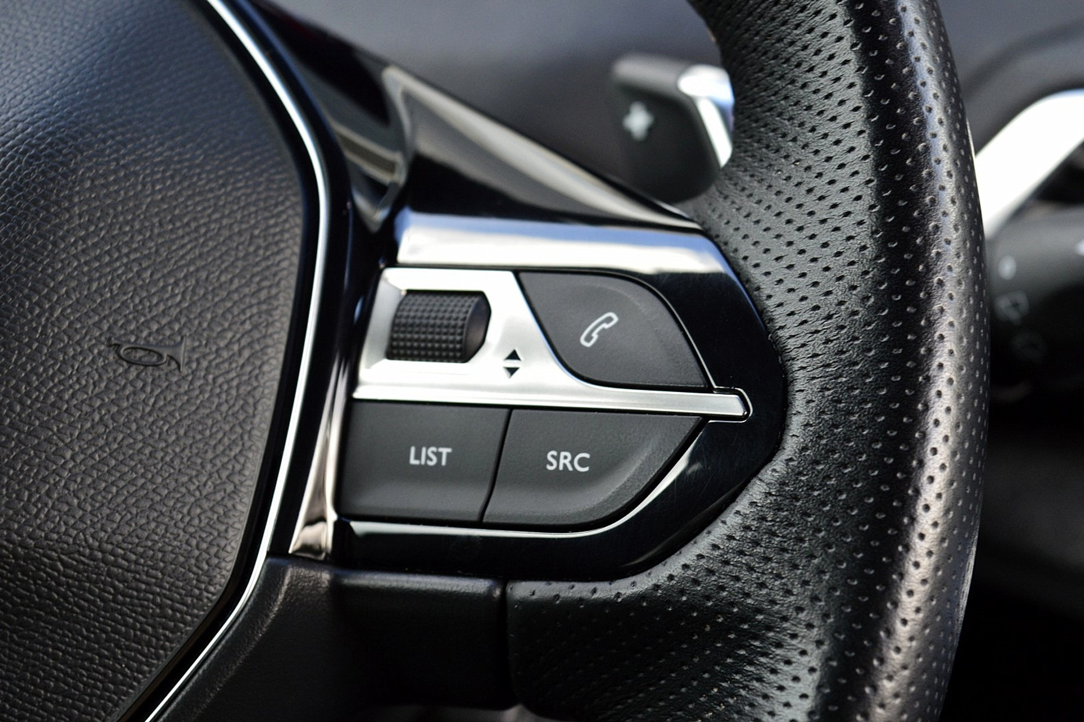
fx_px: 2484
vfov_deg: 16.6
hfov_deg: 24.6
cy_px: 361
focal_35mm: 82
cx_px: 542
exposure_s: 1/60
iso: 800
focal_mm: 55
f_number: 6.3
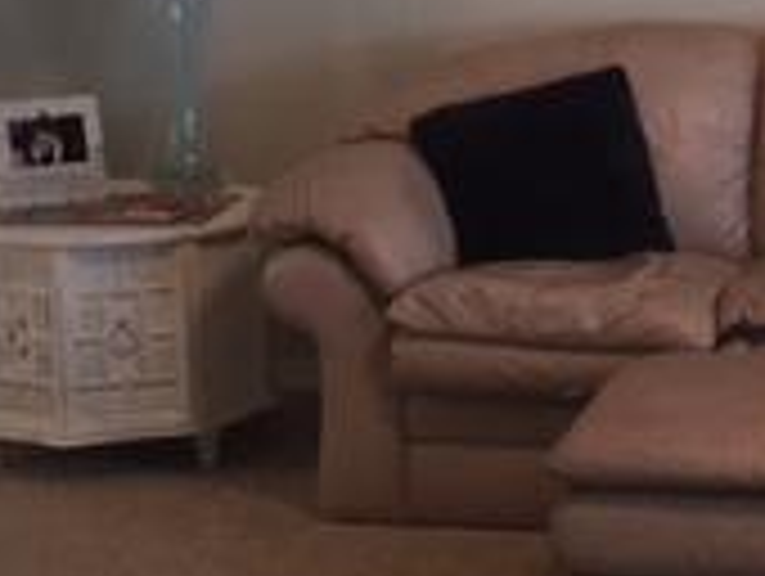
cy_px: 144
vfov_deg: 13.6
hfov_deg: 17.3
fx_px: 2412
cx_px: 896
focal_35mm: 109
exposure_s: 1/30
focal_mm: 4.15
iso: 100
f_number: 2.2
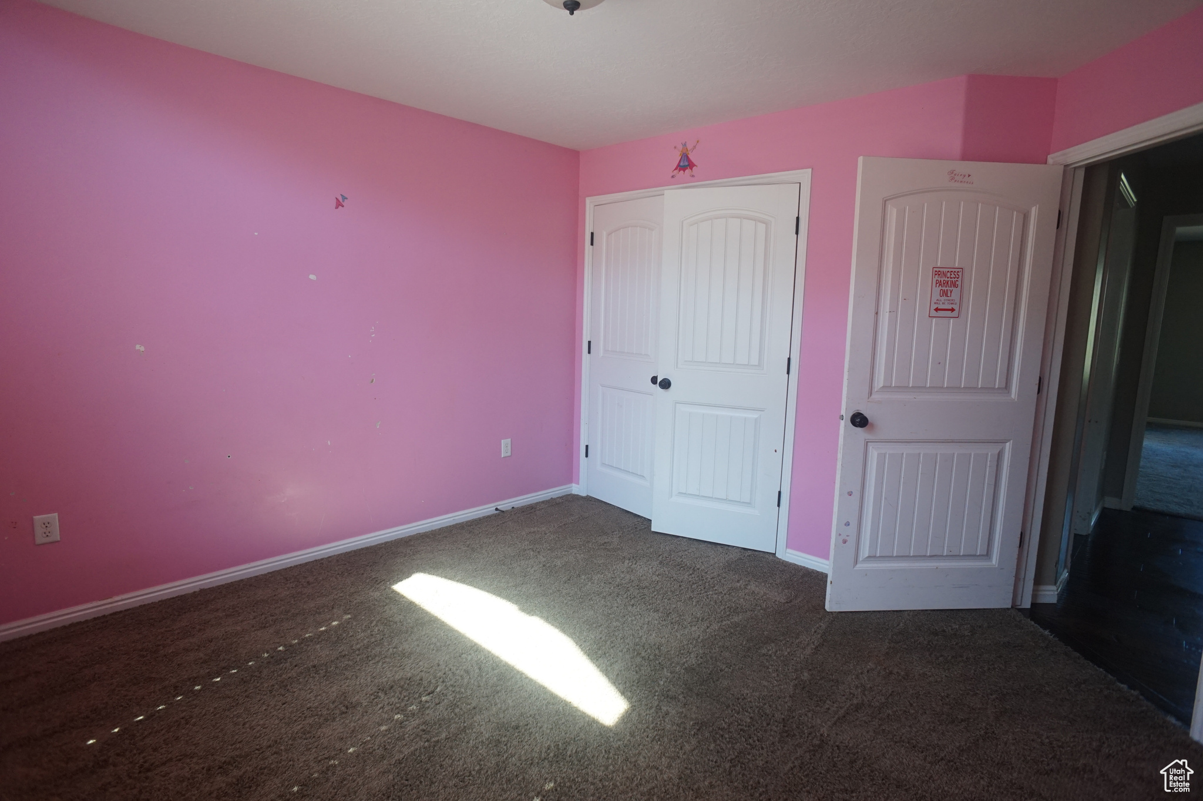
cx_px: 602
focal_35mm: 24
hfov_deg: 73.8
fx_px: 802
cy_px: 400
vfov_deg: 53.1
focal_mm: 16
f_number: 4
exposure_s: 1/160
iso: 500
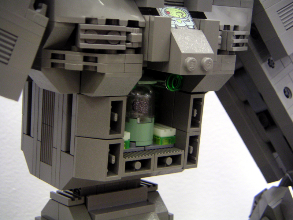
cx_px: 146
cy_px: 110
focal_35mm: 67
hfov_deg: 29.0
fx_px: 567
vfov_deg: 21.9
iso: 100
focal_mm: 10.4
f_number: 3.1
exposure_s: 1/8
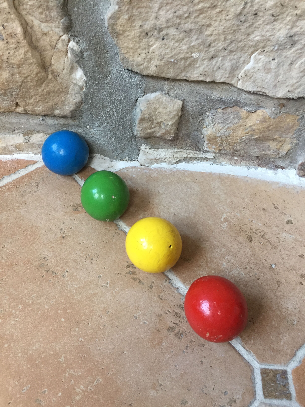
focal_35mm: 29
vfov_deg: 61.7
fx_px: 341
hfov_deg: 48.2
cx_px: 152
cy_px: 204
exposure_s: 1/33
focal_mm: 4.15
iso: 160
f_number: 2.2
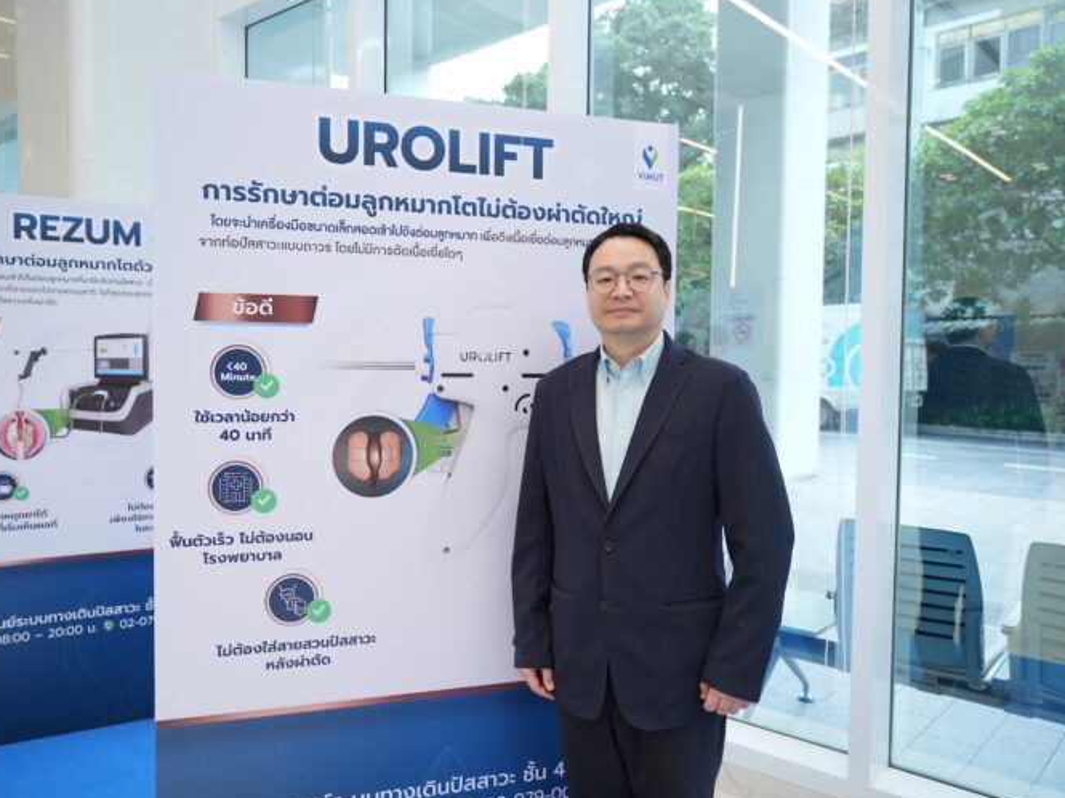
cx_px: 466
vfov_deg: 46.8
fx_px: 922
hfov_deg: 59.8
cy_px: 396
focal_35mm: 30
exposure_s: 1/160
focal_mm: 27
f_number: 4
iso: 500
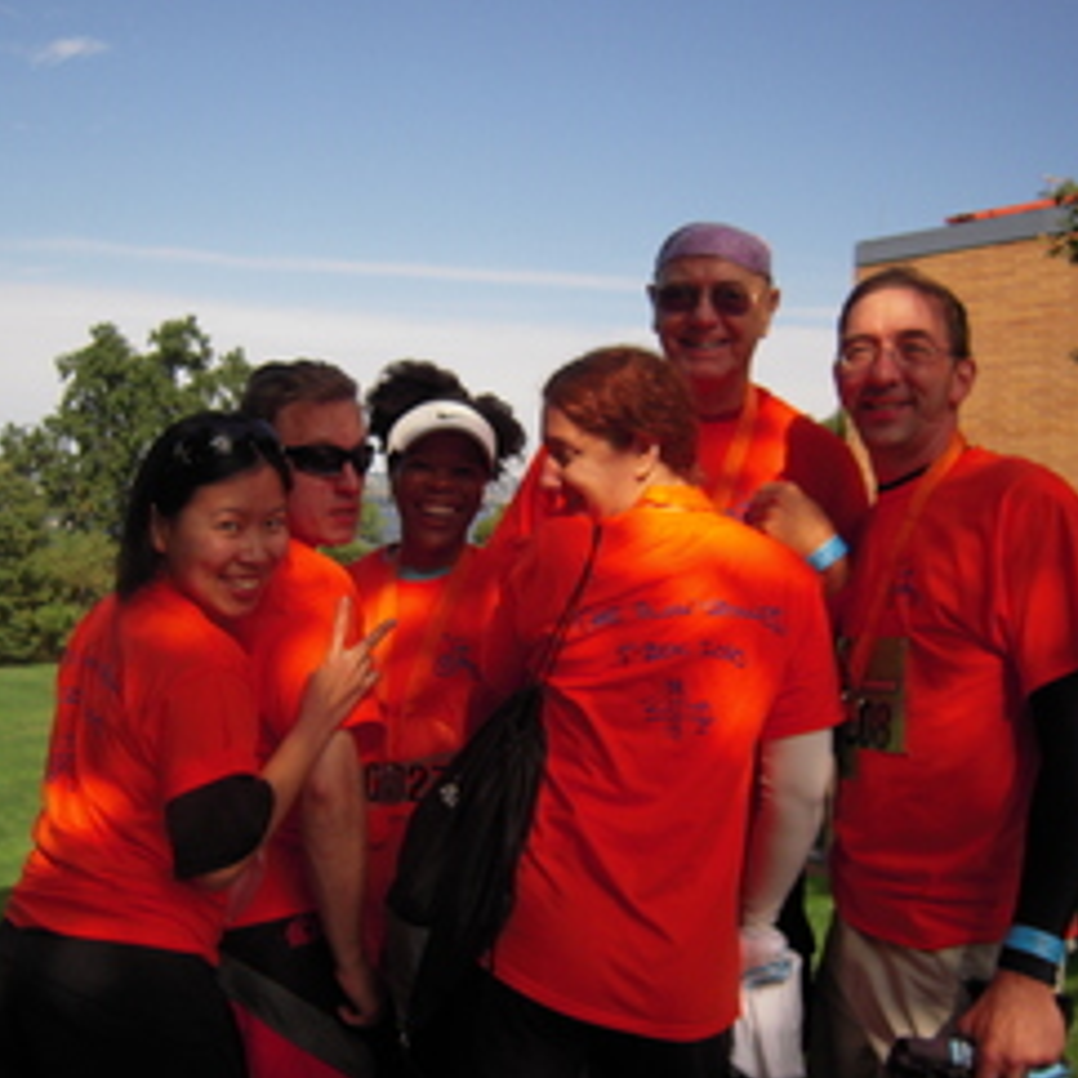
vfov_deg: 41.9
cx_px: 510
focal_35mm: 40
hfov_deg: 41.8
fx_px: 1409
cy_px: 559
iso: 100
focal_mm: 5
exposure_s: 1/400
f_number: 5.4
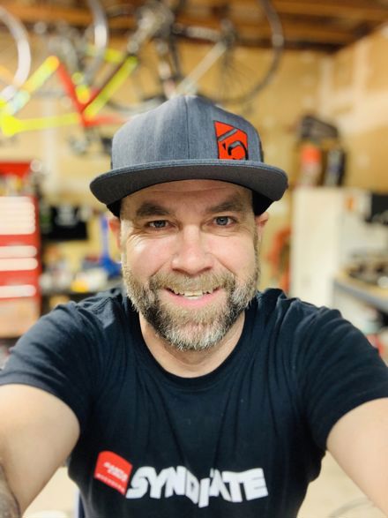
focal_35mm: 32
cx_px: 194
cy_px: 259
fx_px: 478
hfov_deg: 44.1
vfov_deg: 56.8
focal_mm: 2.87
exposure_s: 1/30
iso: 250
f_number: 2.2
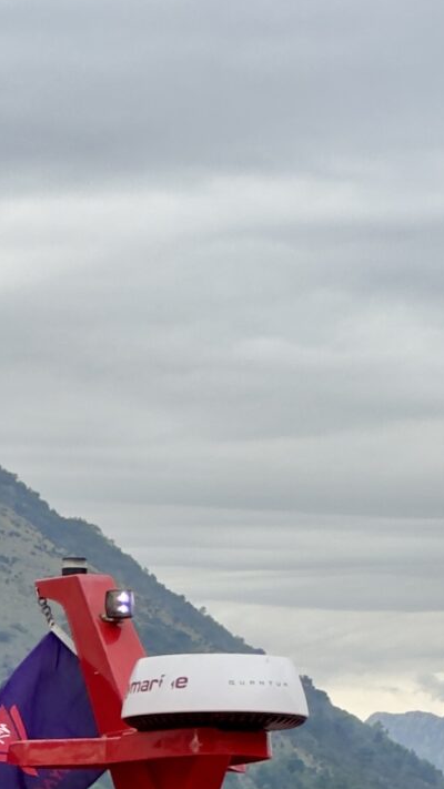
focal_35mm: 302
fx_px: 6320
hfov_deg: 4.0
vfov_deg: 7.1
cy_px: 729
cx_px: 956
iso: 32
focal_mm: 9
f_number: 2.8
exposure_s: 1/250
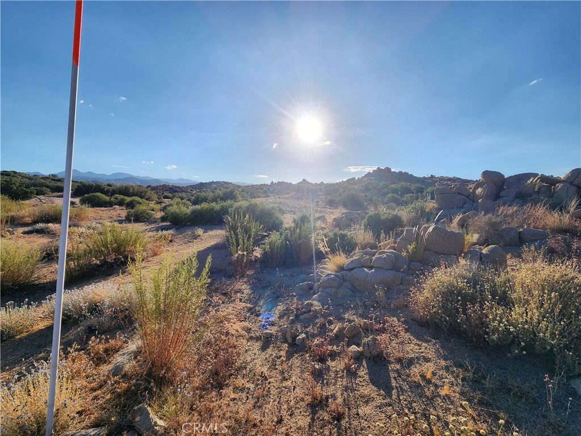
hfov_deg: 106.2
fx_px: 218
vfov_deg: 89.9
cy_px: 218
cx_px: 290
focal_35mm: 13
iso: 50
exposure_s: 1/2812
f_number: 2.2
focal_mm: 2.2
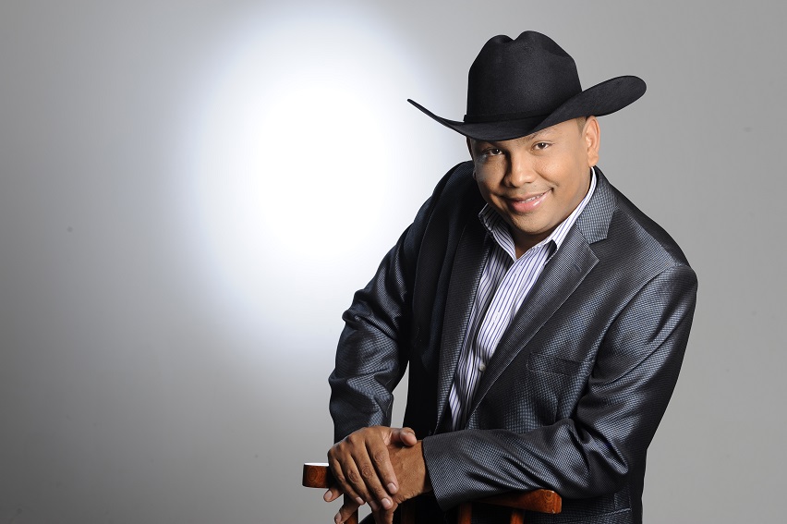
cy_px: 262
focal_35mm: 100
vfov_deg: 13.7
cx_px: 394
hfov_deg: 20.4
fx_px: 2185
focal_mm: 100
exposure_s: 1/80
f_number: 10
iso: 200
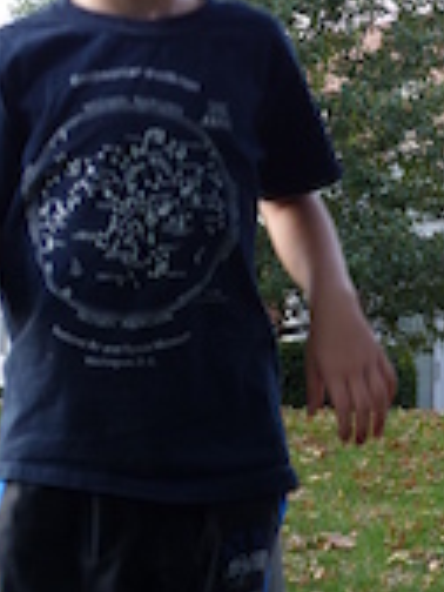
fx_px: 1915
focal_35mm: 112
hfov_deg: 13.2
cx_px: 345
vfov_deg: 17.6
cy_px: 289
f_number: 2.8
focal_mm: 8.4
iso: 125
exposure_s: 1/60
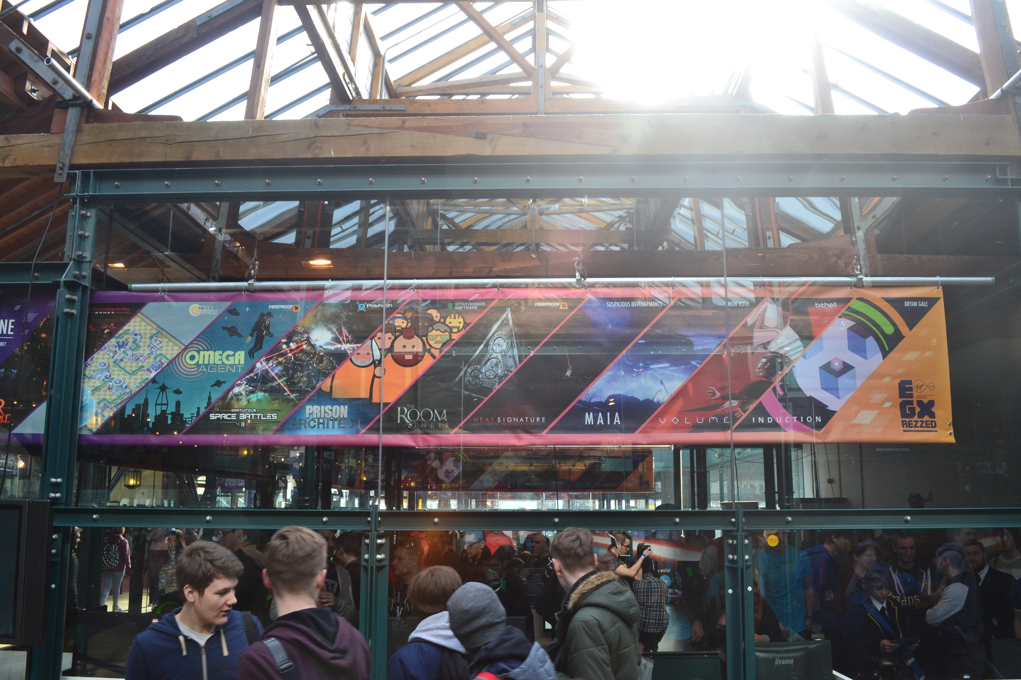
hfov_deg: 61.9
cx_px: 510
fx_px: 851
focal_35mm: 30
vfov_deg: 43.6
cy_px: 340
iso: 560
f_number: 8
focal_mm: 20
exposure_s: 1/60
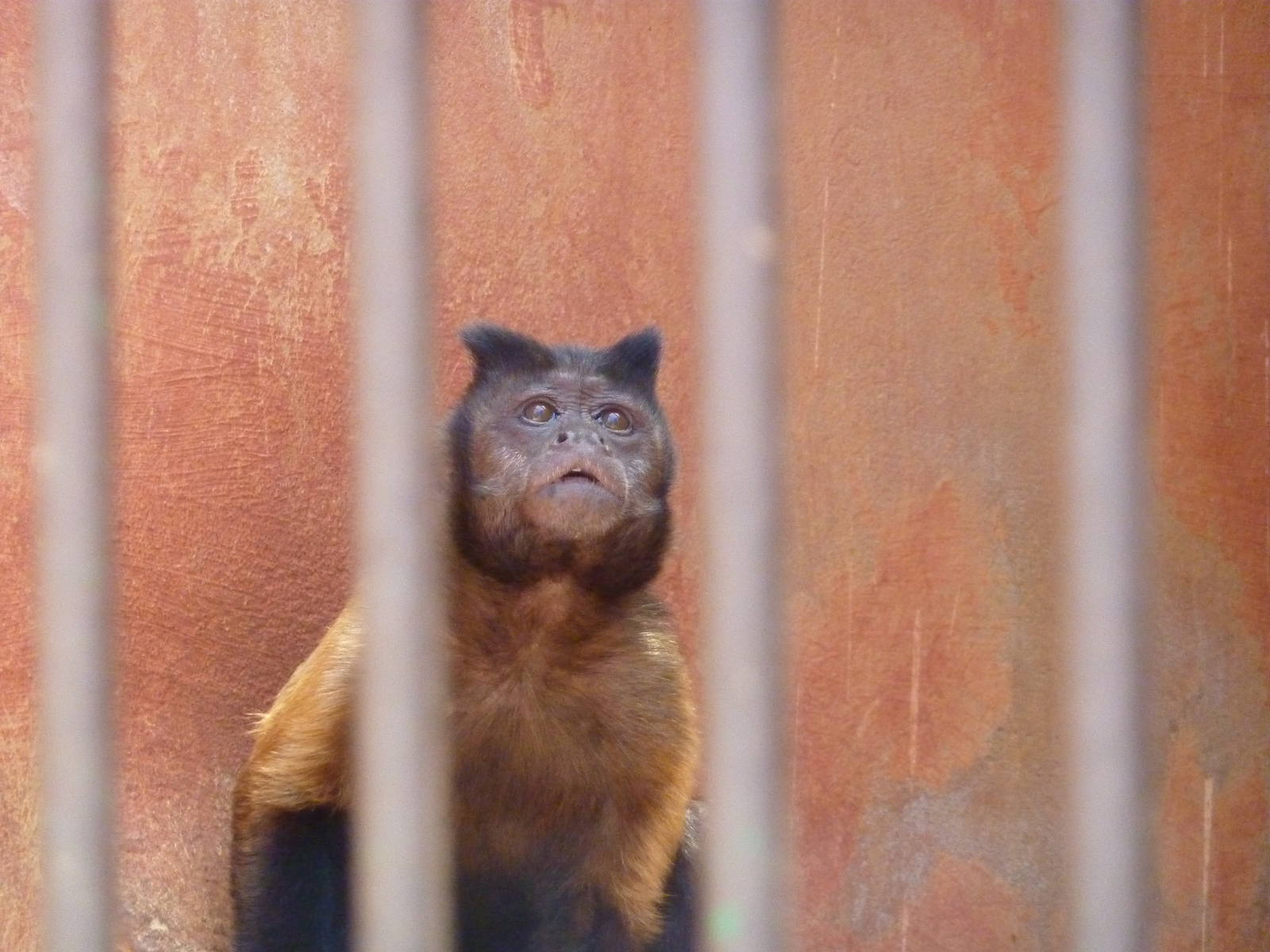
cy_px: 476
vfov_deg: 5.7
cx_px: 635
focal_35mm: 260
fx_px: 9539
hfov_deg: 7.6
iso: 800
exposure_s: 1/200
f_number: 4.7
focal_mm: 42.6
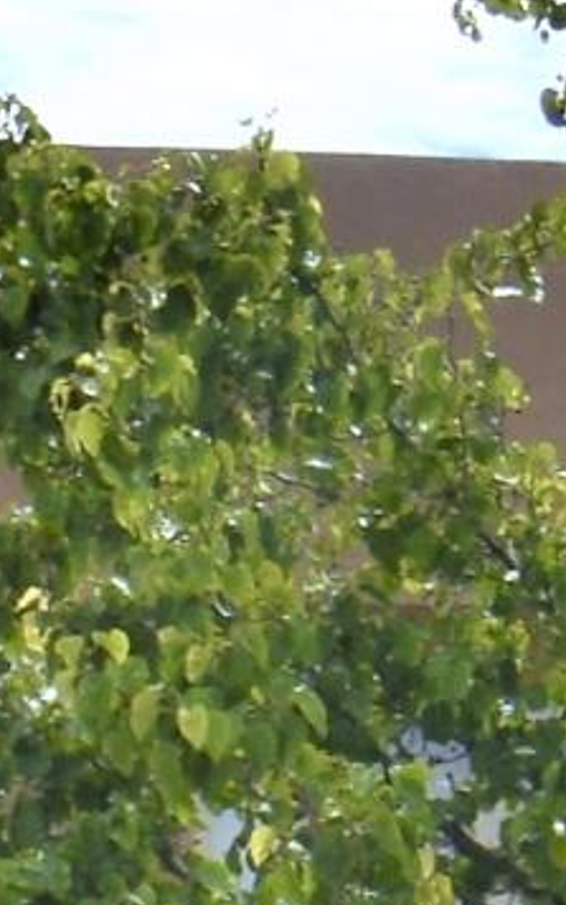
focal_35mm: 141
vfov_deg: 13.0
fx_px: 3488
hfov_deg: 7.0
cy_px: 1773
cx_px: -1708
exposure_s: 1/200
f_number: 11
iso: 100
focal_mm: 11
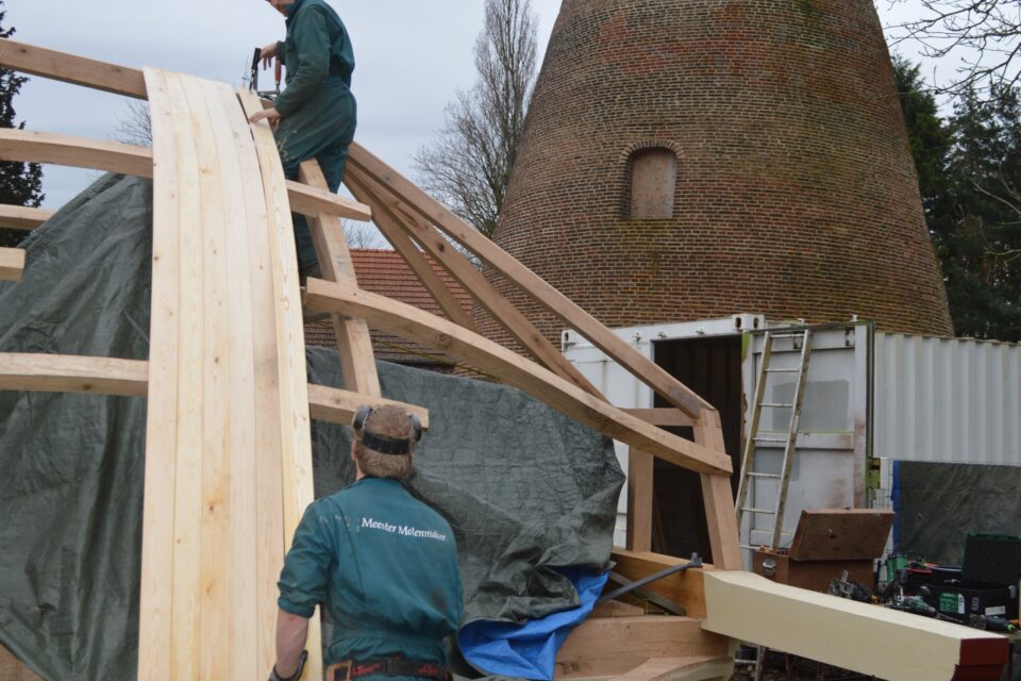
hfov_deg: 67.4
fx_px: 766
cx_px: 510
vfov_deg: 47.9
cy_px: 340
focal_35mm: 27
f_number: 4
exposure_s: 1/125
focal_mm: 18
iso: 110
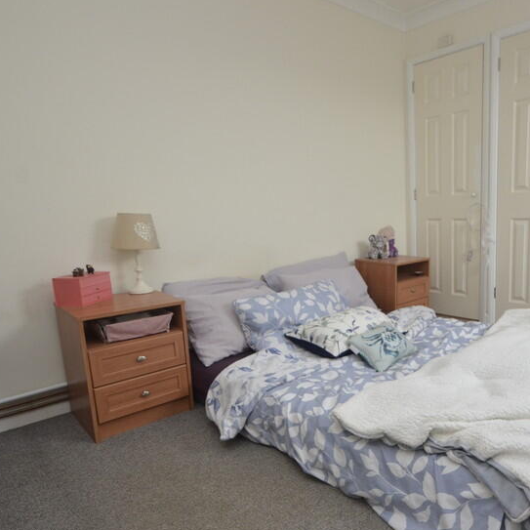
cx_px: 360
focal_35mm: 24
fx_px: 416
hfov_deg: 63.1
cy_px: 273
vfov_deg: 65.0
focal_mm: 10
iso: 800
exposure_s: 1/50
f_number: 7.1
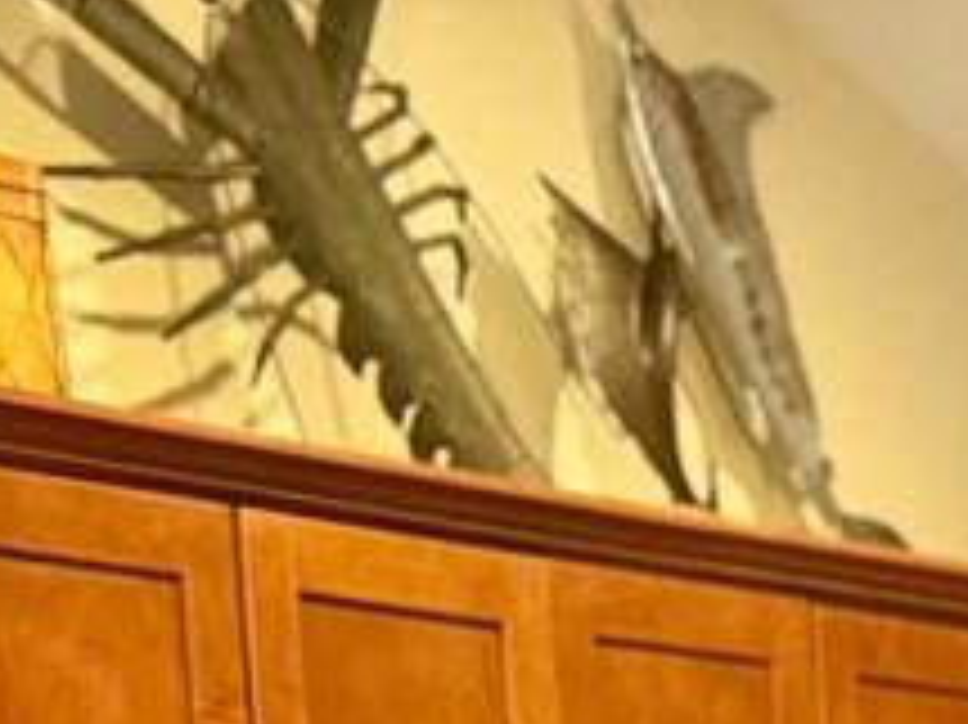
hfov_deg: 11.4
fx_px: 4500
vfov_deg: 7.6
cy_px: 2415
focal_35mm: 161
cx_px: 1742
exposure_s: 1/60
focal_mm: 6.76
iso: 400
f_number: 1.78
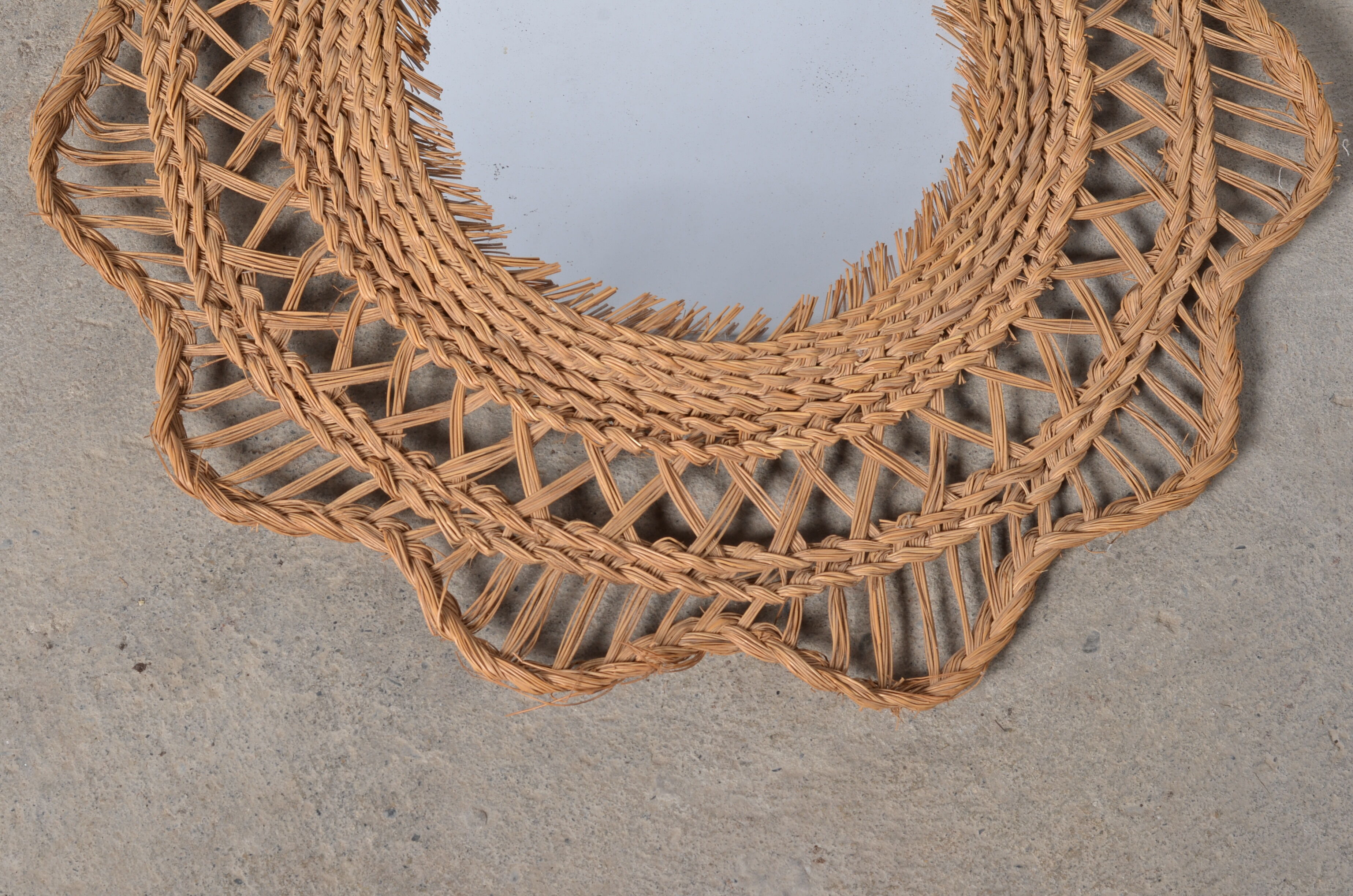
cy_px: 448
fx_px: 2813
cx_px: 676
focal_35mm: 75
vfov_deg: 18.1
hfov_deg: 27.0
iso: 100
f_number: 11
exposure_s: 1/125
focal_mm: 50
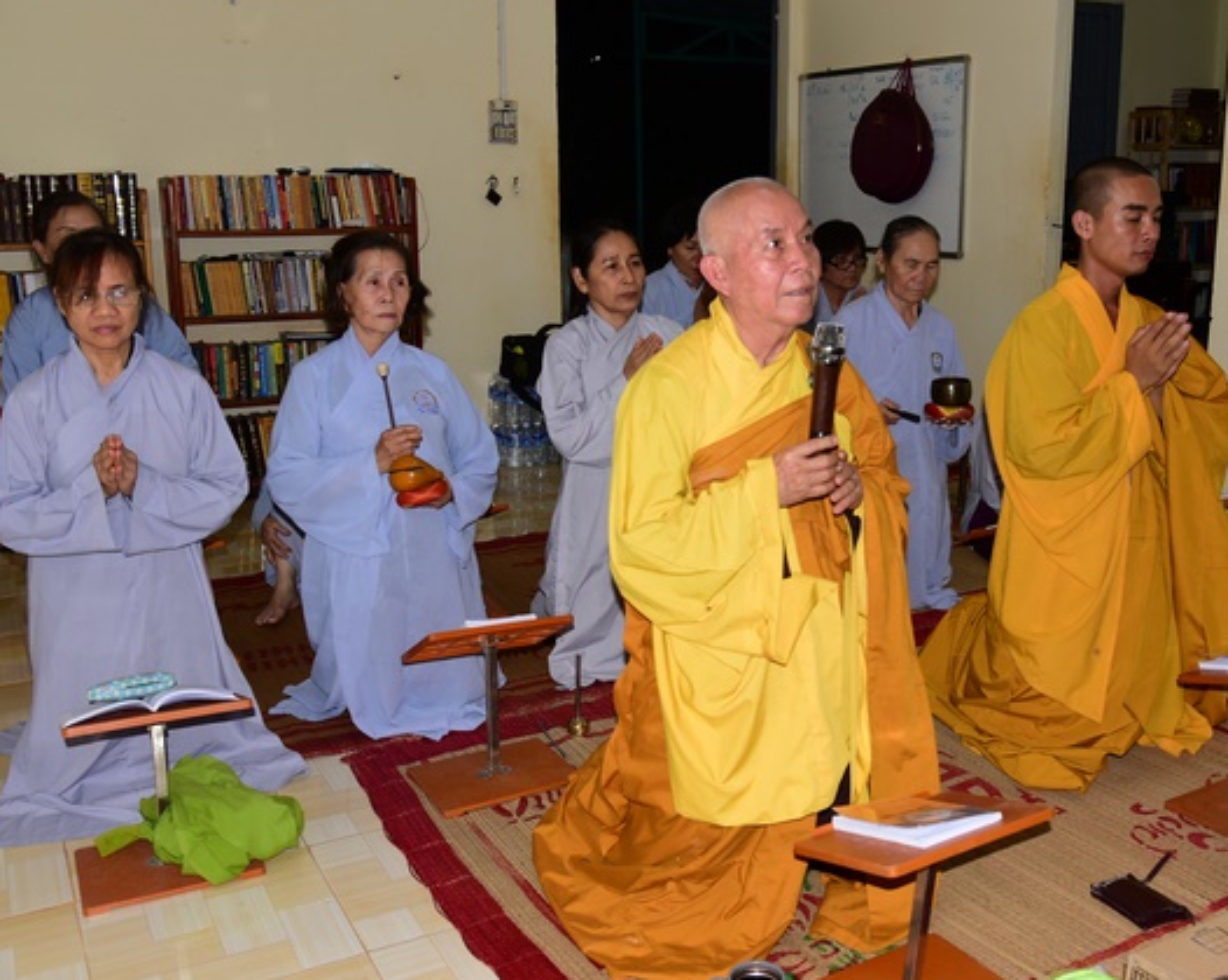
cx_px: 700
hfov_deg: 50.2
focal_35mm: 36
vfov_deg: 41.1
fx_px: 1307
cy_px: 481
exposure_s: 1/80
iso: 500
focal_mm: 31
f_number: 4.5
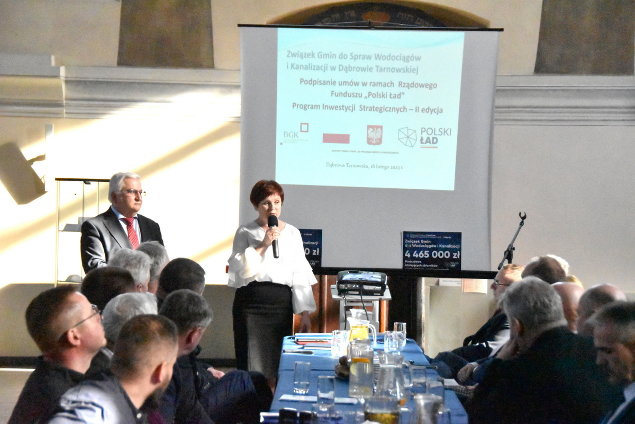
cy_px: 212
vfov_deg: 12.2
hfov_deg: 18.2
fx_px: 1984
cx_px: 318
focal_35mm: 112
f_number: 5
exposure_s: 1/4000
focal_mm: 75
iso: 18000
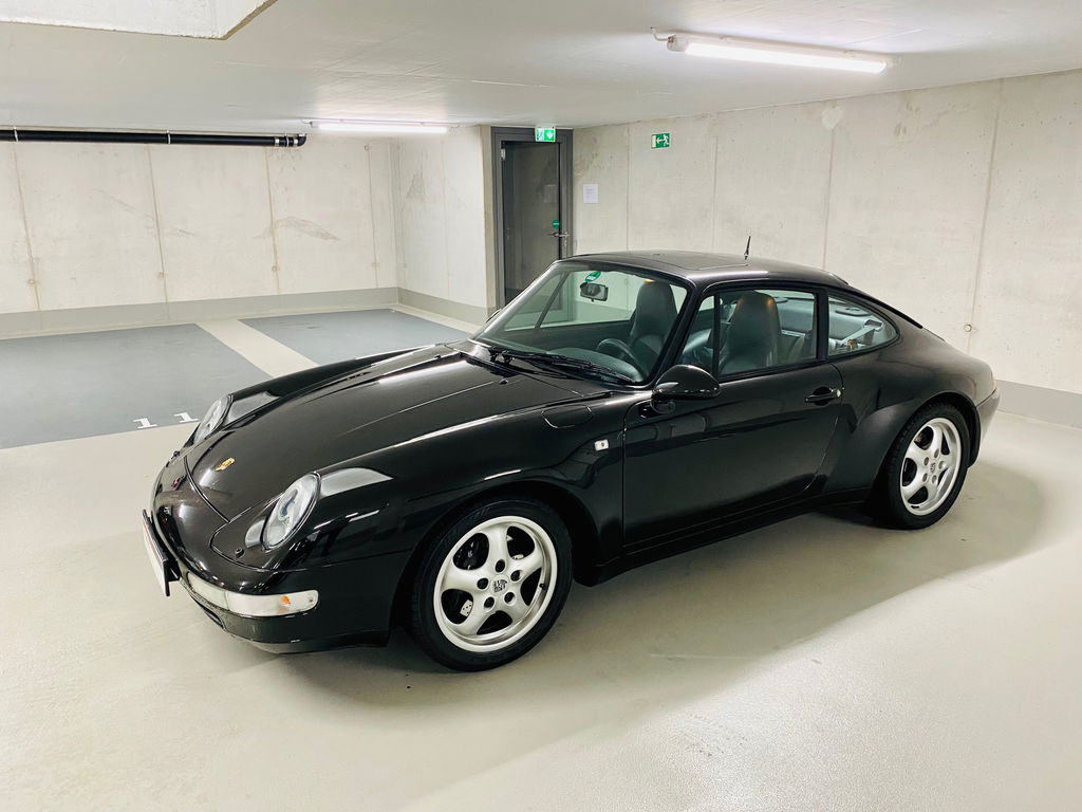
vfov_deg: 53.1
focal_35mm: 26
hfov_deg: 67.3
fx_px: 813
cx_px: 541
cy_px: 406
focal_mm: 4.25
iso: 160
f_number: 1.8
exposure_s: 1/50
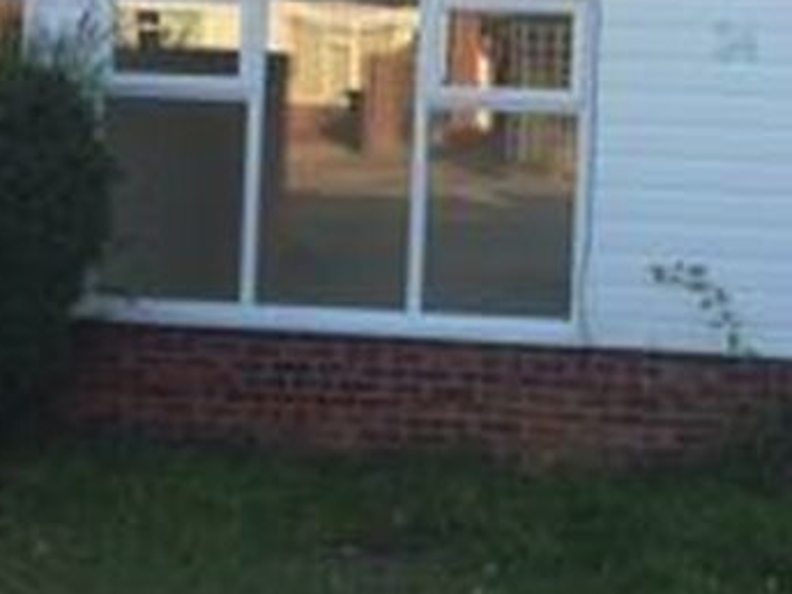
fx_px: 1350
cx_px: 642
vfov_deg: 24.0
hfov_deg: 31.8
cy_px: 40
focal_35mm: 59
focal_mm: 4.15
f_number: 2.2
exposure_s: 1/533
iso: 32
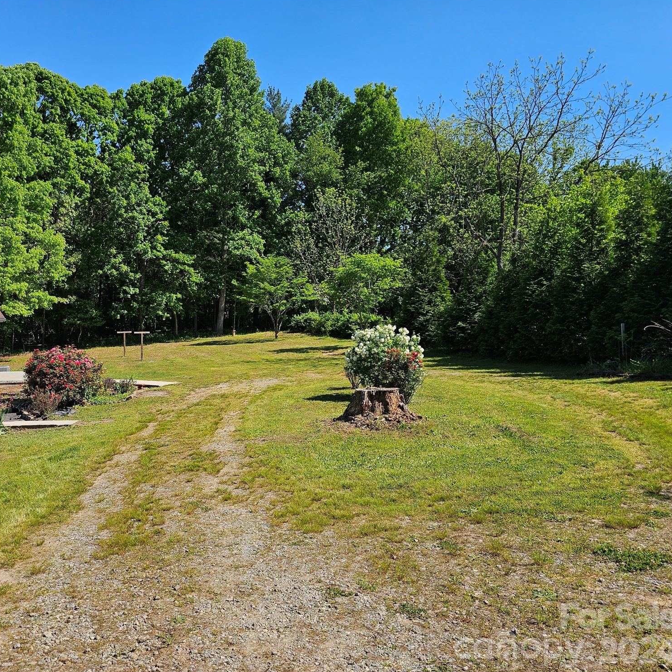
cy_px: 341
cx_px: 247
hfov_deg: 56.5
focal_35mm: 28
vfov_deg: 57.3
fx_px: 615
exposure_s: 1/728
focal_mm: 6.3
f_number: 1.7
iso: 10
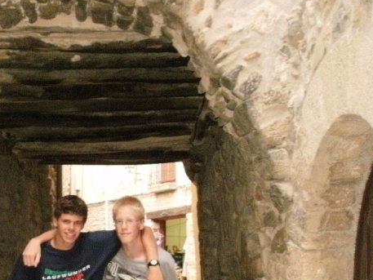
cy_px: 236
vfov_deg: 18.9
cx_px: 104
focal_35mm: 77
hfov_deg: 25.1
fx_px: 830
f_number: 4
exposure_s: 1/30
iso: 640
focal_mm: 7.7
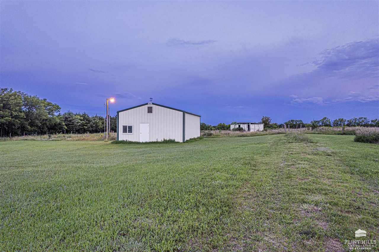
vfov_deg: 57.2
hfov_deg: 78.6
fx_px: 231
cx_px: 190
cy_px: 126
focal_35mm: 22
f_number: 2.8
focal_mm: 8.38
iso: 310
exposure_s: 1/15
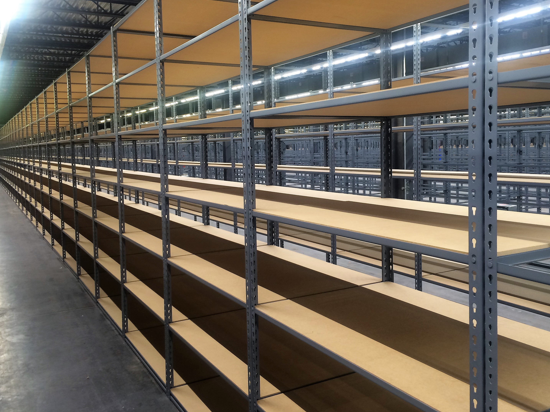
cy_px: 183
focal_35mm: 33
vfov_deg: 42.9
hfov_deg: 55.3
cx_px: 285
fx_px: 524
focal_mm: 4.15
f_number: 2.2
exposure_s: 1/30
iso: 50
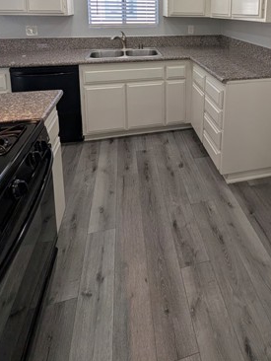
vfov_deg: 67.2
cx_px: 185
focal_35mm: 21
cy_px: 47
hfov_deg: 61.6
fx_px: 219
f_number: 1.7
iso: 57
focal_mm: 2.02
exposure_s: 1/351
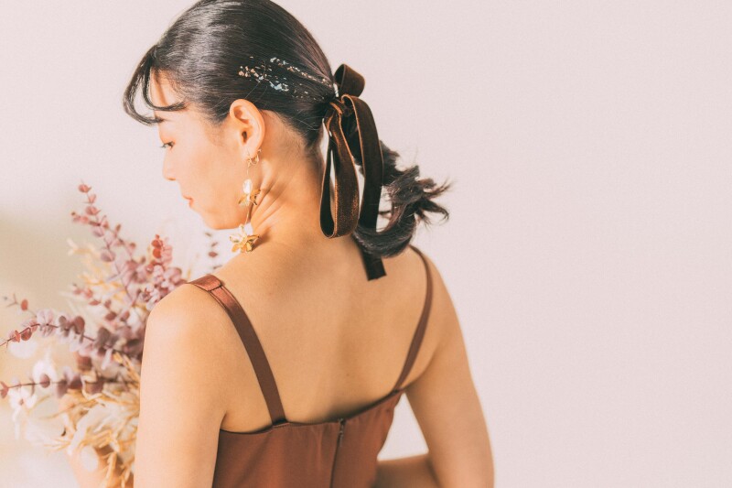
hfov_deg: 39.6
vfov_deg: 27.0
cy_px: 244
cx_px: 366
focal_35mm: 50
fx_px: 1016
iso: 200
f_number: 1.8
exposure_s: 1/100
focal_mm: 50
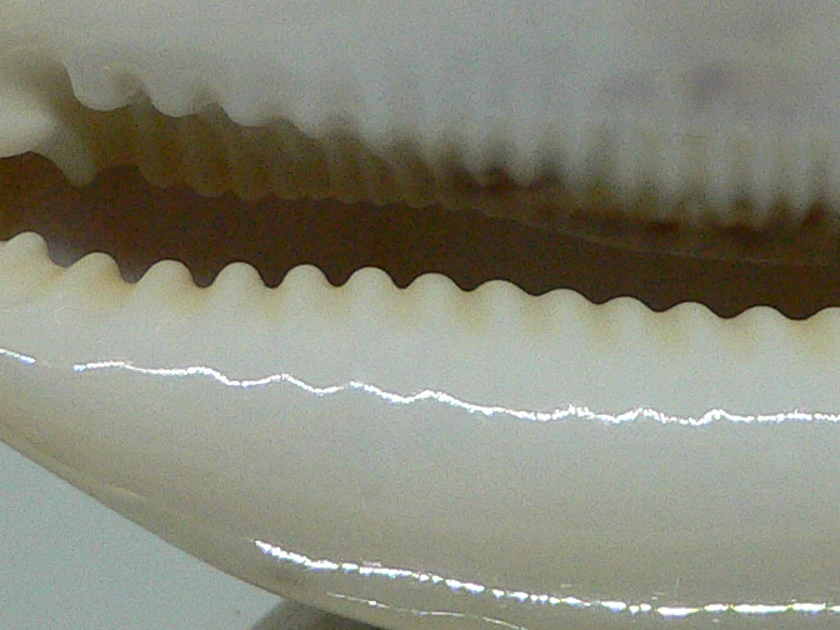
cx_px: 626
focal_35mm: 105
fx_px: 2548
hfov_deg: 18.6
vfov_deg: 14.0
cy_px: 135
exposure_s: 1/60
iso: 200
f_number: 2.8
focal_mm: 4.6
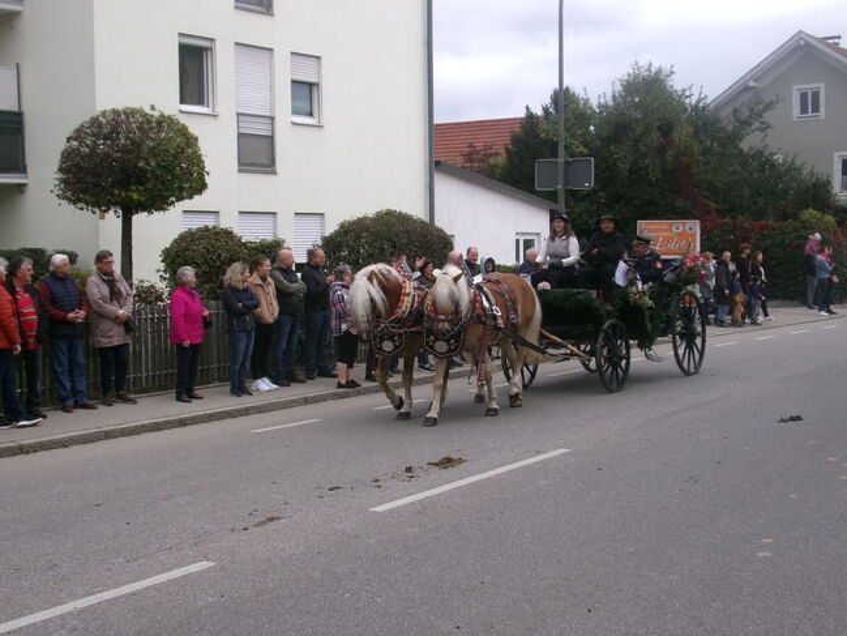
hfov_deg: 39.7
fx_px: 1175
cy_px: 318
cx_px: 424
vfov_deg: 30.3
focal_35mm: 48
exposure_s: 1/280
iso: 100
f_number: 4.2
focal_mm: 8.5
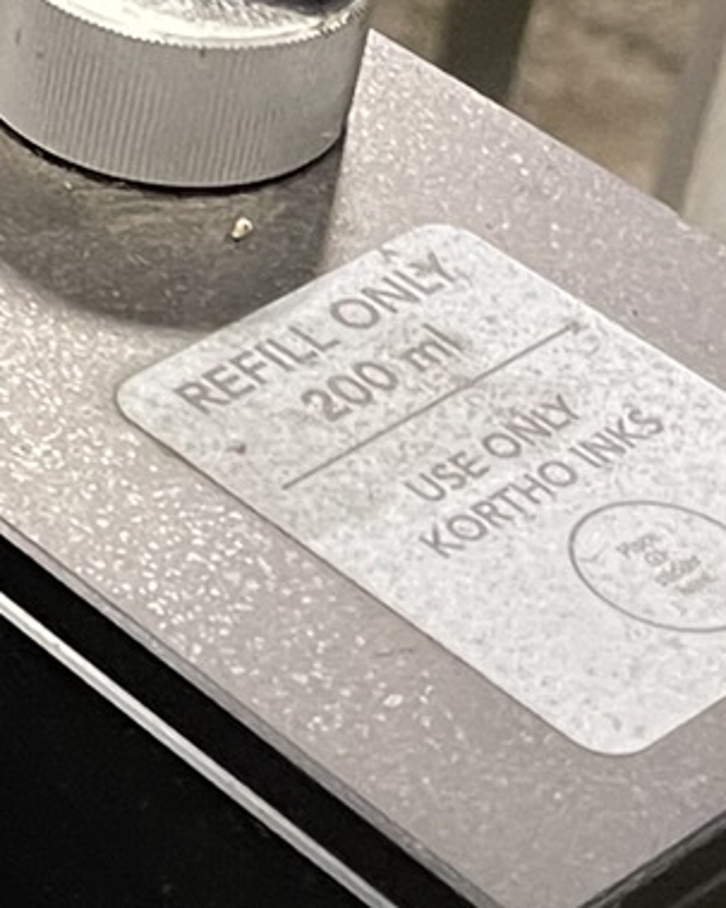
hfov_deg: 10.5
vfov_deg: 14.5
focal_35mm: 132
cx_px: -853
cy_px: 101
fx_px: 3547
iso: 500
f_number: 1.6
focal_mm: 5.1
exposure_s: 1/25
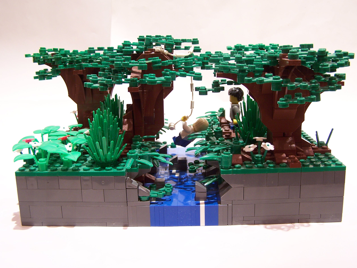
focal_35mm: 39
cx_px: 181
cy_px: 134
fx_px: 402
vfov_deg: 36.8
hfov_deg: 47.9
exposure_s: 1/3
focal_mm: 6.3
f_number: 2.8
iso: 80
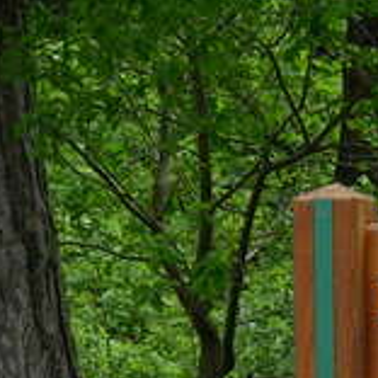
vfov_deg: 4.9
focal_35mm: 354
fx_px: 4373
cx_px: 671
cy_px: 465
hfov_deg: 4.9
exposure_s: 1/256
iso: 79
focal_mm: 17.2
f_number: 4
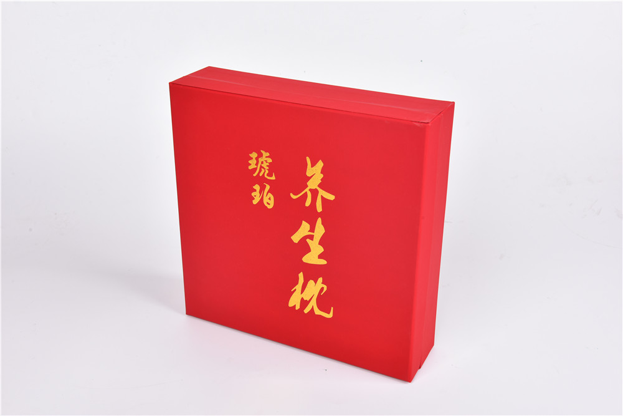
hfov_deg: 44.5
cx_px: 312
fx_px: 762
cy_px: 208
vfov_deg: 30.5
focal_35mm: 44
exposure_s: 1/125
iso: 160
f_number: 13
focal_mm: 44
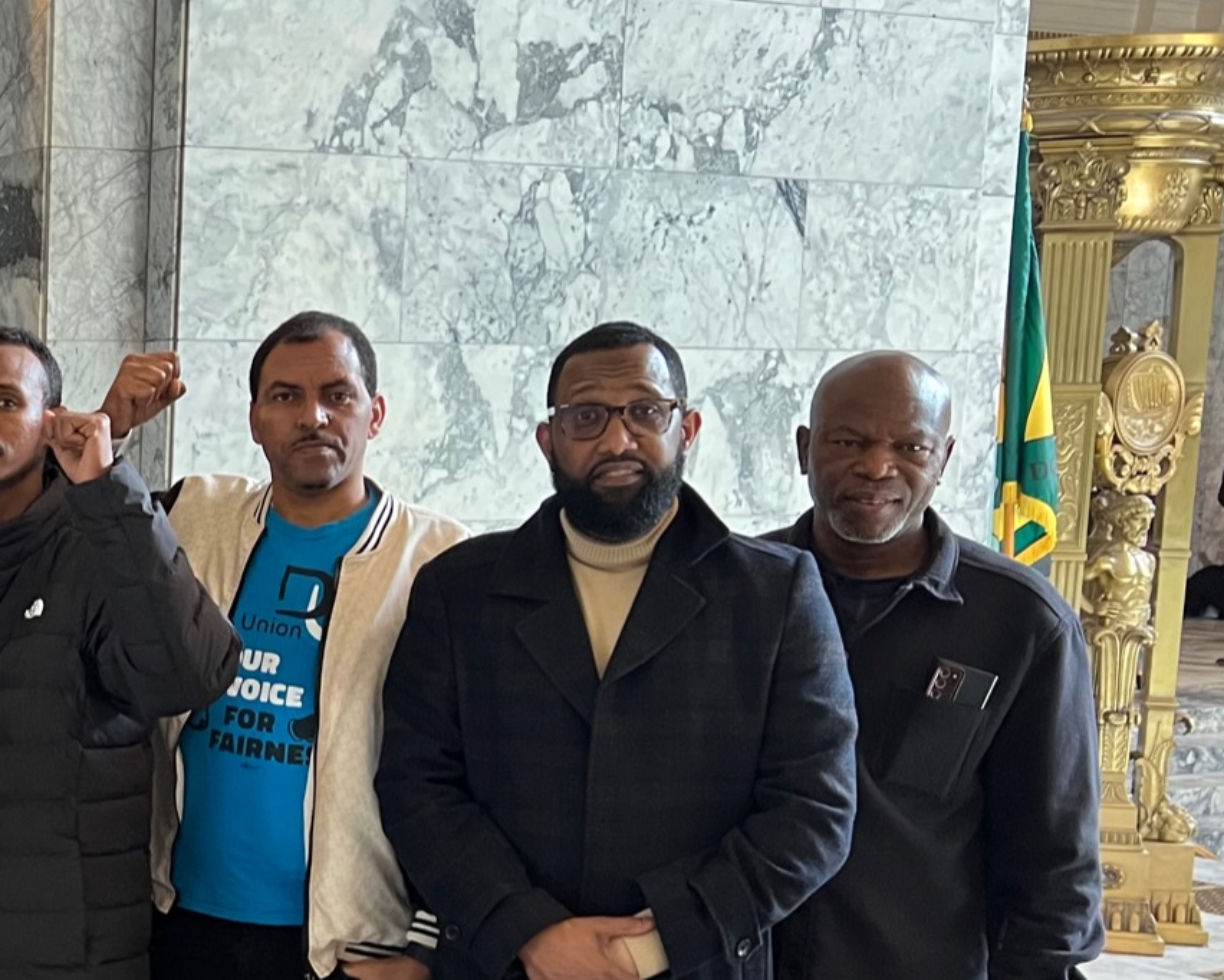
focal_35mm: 61
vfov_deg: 24.8
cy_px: 698
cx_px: -232
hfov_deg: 27.4
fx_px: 2210
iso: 320
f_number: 1.5
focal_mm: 5.7
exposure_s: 1/60
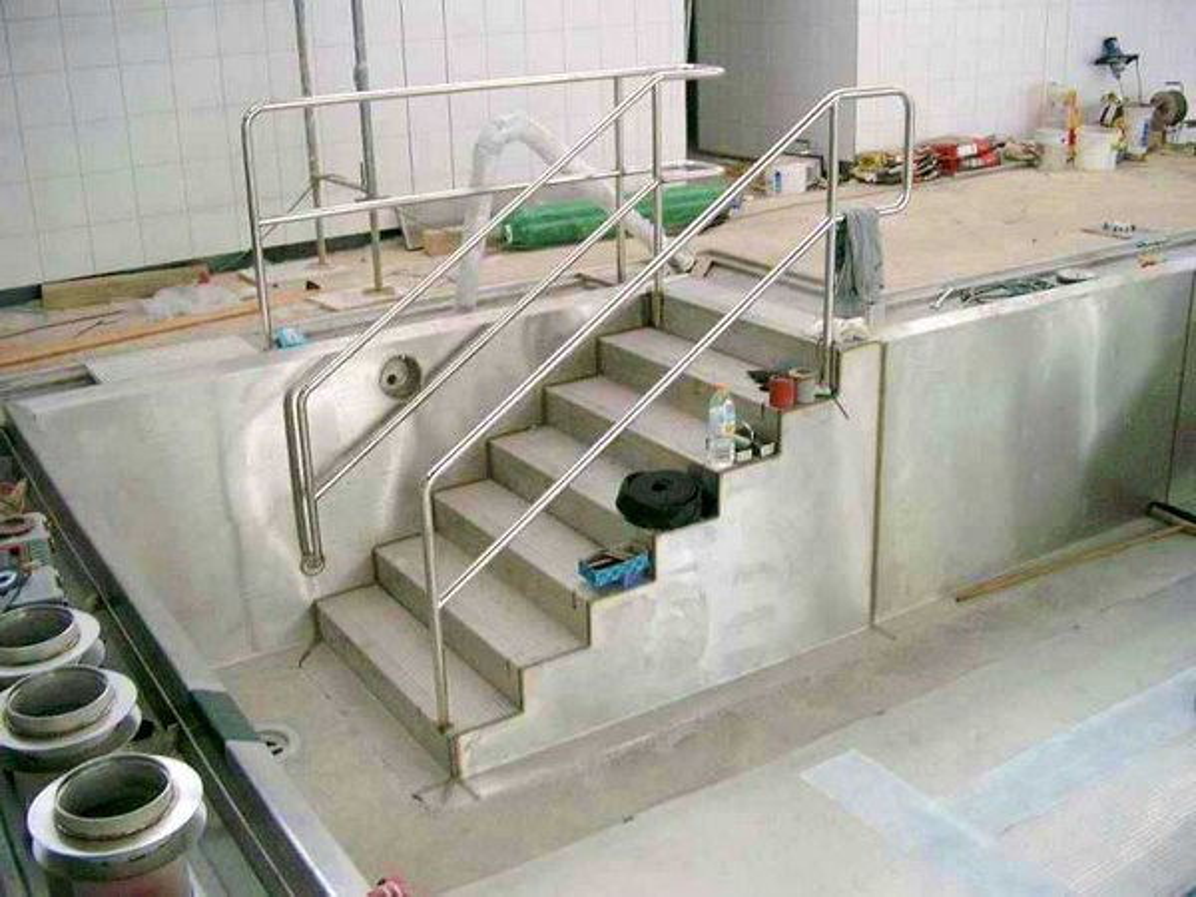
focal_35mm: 37
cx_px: 598
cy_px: 448
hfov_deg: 50.1
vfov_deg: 38.7
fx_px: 1278
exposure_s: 1/80
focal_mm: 7.6
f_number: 2.6
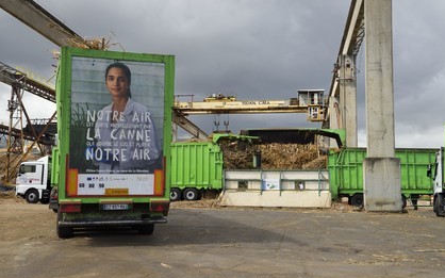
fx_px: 497
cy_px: 141
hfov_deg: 48.2
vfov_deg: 31.2
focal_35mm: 41
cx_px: 223
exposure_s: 1/250
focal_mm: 40
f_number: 10
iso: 200
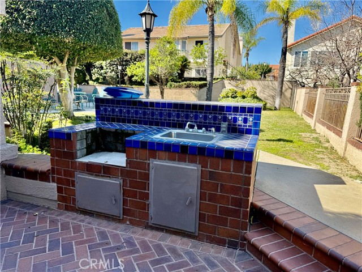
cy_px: 136
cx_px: 181
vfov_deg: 56.8
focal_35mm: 24
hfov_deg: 71.6
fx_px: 251
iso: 100
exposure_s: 1/1585
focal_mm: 6.76
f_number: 1.78
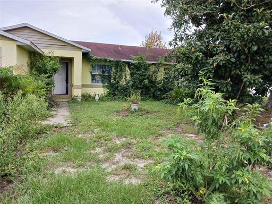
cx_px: 136
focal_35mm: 27
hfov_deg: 65.3
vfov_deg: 51.4
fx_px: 212
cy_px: 102
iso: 20
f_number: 1.8
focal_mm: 4
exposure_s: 1/120
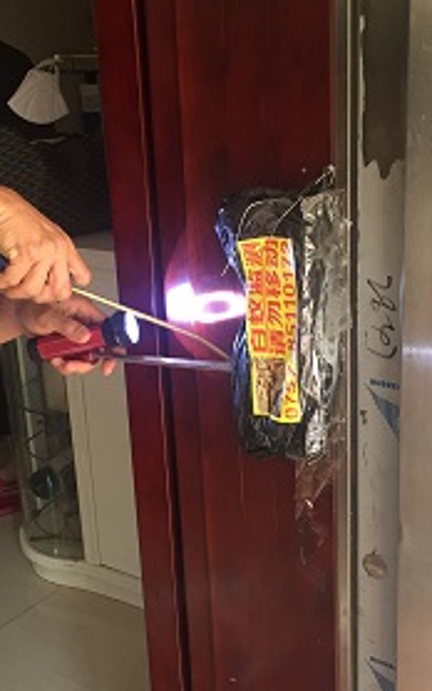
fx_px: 790
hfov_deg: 30.1
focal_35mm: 42
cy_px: 349
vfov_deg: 47.2
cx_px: 117
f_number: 2.2
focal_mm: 4.15
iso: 125
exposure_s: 1/33
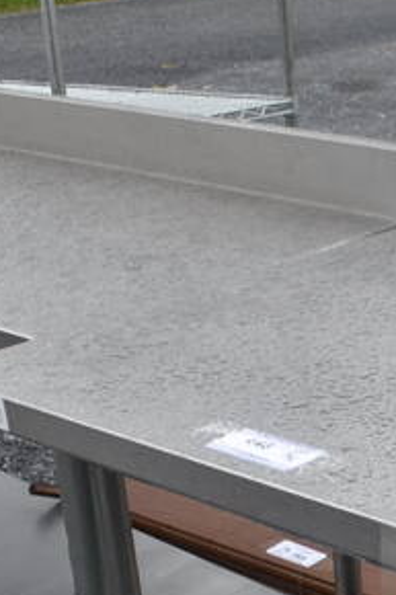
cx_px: 515
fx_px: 1404
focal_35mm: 85
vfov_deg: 23.2
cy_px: 561
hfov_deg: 15.3
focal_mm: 18
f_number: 7.1
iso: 200
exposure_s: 1/400
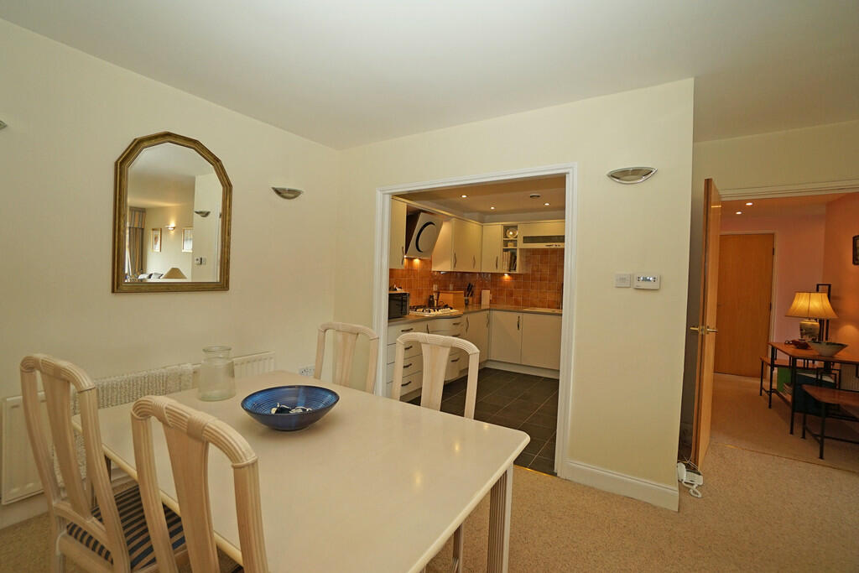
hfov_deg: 100.4
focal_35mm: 15
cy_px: 286
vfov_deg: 77.3
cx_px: 430
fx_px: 358
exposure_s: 1/160
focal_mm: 10
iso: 400
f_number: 4
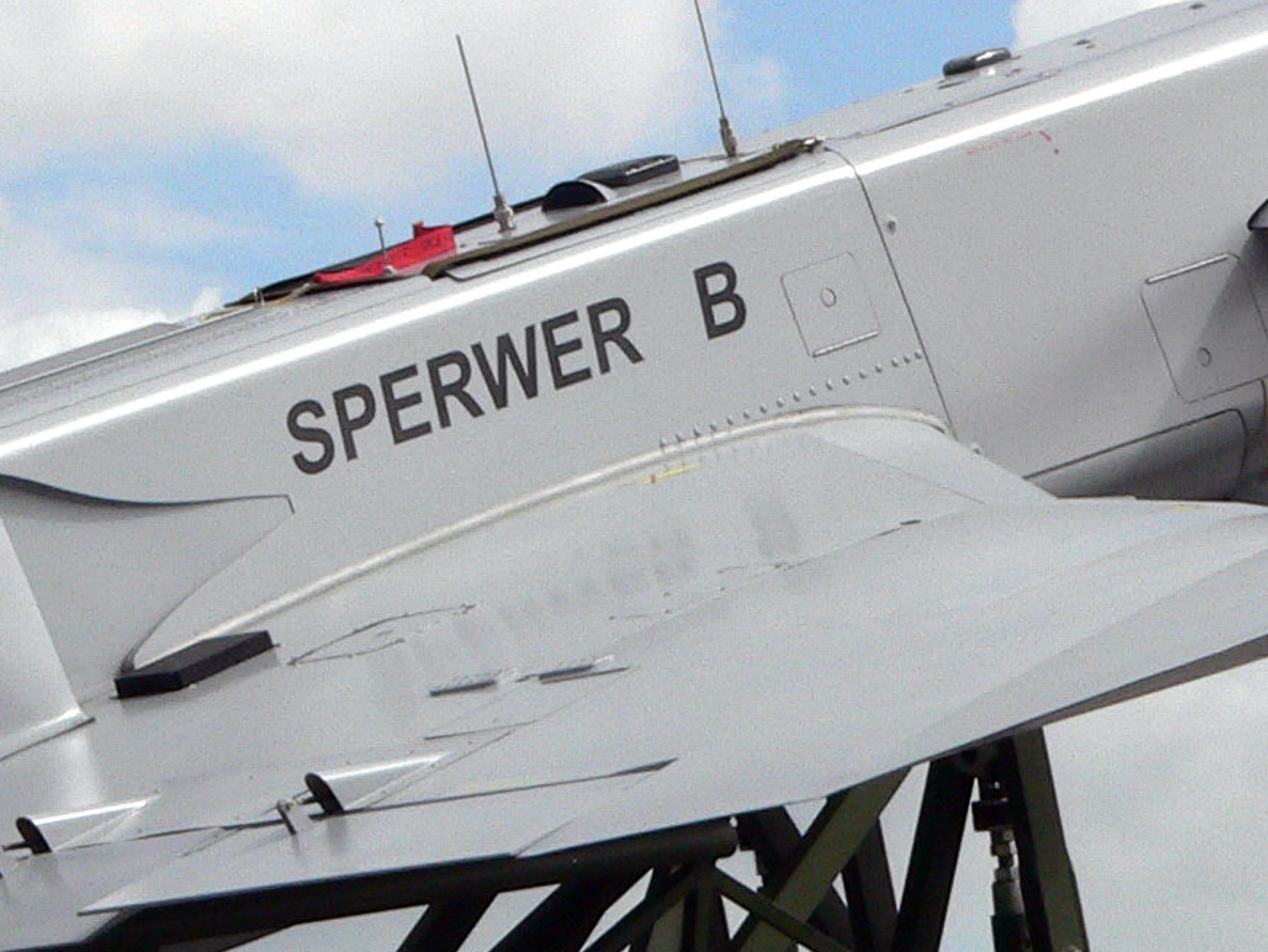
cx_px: 296
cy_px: 493
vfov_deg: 5.0
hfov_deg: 6.6
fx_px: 10992
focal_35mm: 300
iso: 100
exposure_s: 1/1000
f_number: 5.6
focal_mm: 17
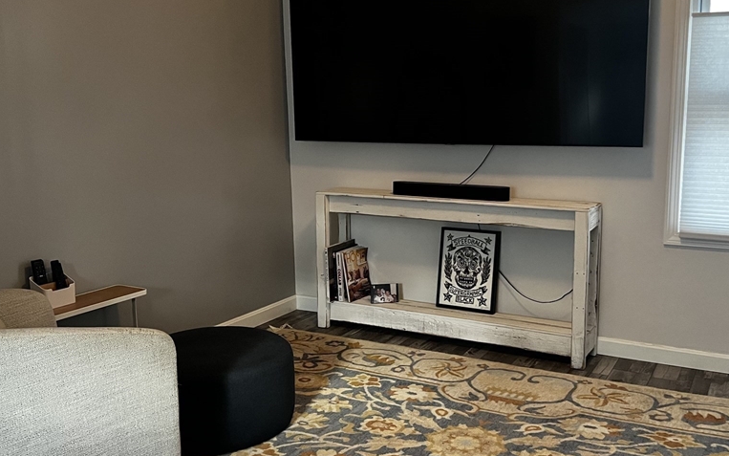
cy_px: 221
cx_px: 429
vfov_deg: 34.4
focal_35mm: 37
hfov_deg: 52.5
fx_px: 735
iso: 320
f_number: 1.5
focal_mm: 5.7
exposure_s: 1/60
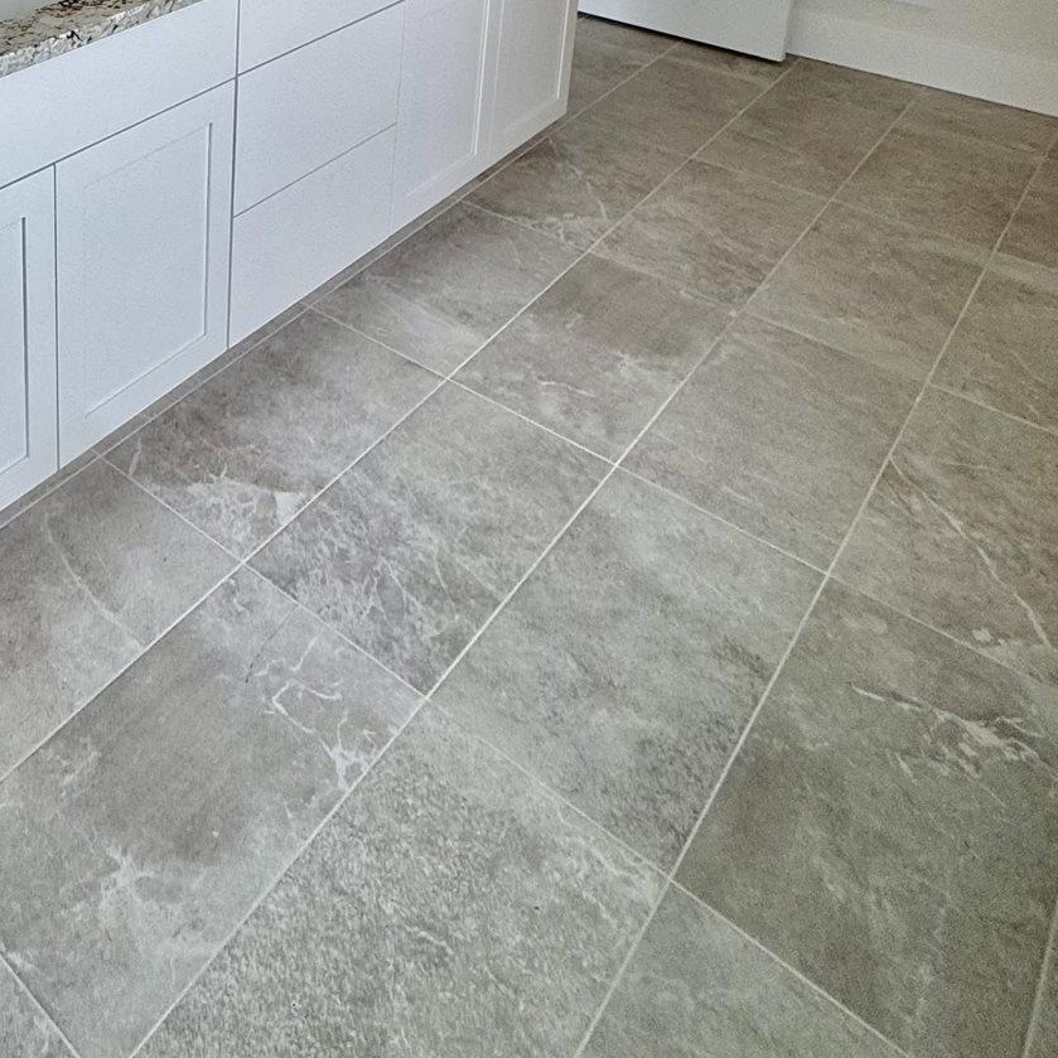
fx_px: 1176
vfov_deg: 39.7
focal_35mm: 34
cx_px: 32
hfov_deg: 42.7
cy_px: -101
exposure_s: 1/120
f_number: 2.2
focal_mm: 2.22
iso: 80
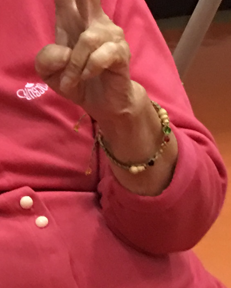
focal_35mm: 162
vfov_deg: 11.9
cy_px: 202
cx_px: -266
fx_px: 1384
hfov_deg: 8.9
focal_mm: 4.15
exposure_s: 1/10
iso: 100
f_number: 2.2
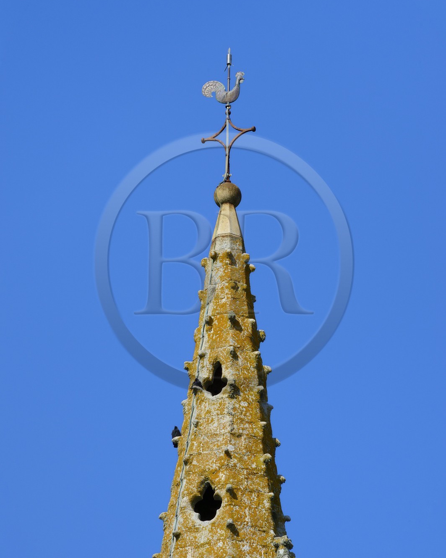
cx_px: 223
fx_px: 3728
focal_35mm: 226
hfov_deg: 6.8
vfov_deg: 8.5
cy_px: 263
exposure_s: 1/320
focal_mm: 200
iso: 200
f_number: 14
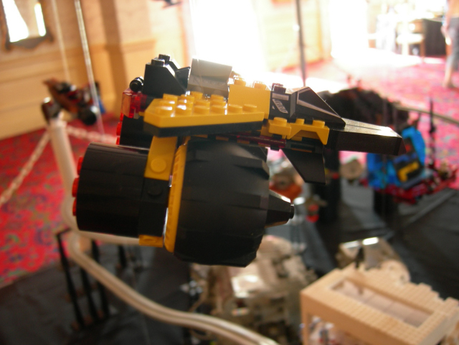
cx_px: 230
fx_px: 477
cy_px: 172
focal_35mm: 36
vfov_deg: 39.7
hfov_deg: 51.4
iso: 134
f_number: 2.7
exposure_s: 1/3.9
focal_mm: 7.5
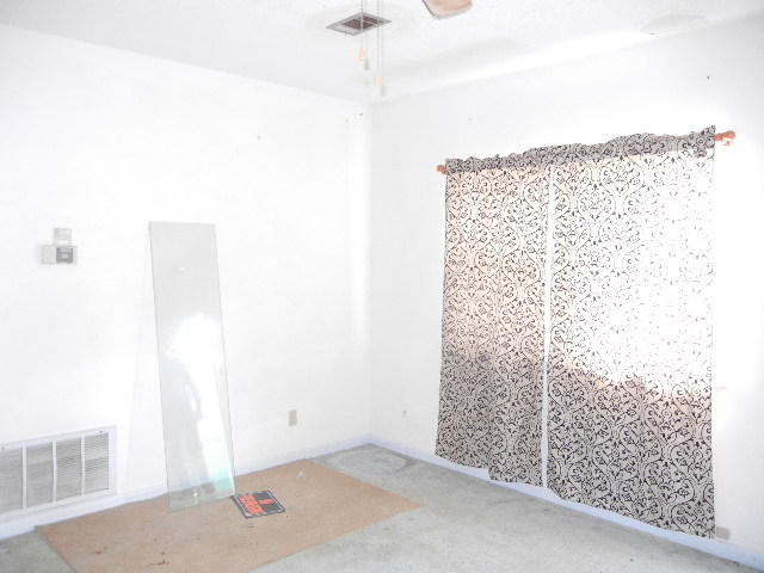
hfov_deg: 60.0
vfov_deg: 46.8
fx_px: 662
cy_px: 286
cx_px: 382
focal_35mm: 30
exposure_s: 1/30
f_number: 3.5
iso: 732
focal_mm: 5.4
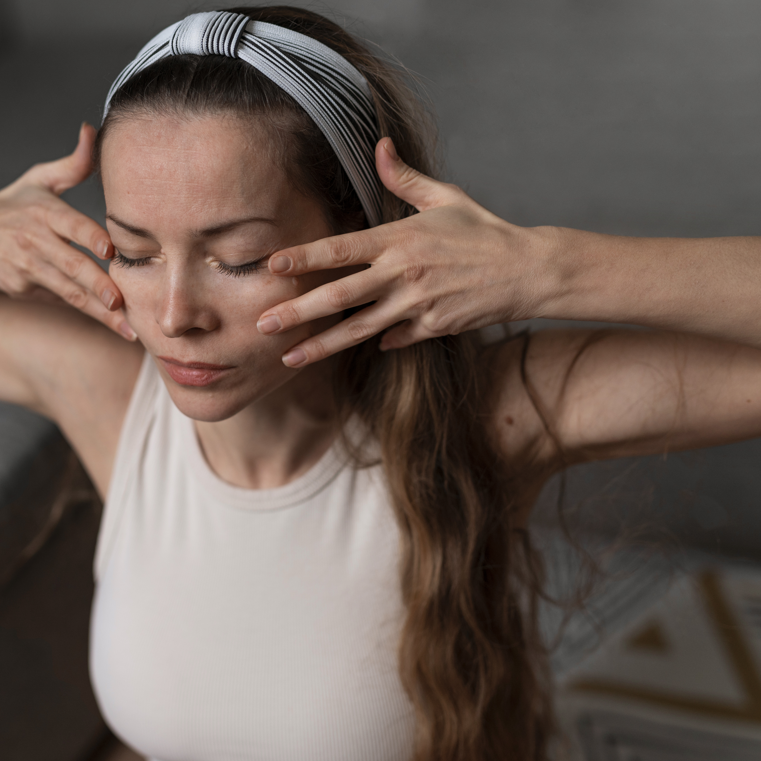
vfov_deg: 26.9
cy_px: 380
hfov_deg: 26.8
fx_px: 1592
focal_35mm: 64
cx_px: 292
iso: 400
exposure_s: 1/125
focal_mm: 50
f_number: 2
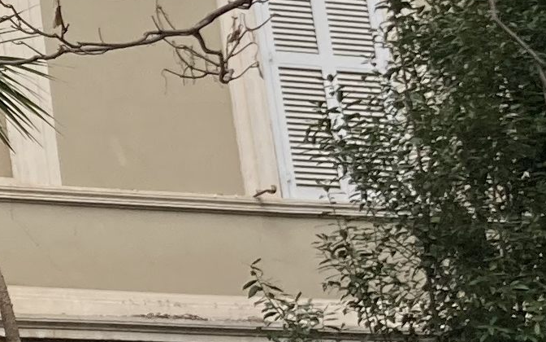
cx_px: -257
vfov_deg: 7.3
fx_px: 2649
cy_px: -31
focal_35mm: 178
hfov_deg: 11.3
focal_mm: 3.99
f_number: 1.8
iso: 20
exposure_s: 1/1091
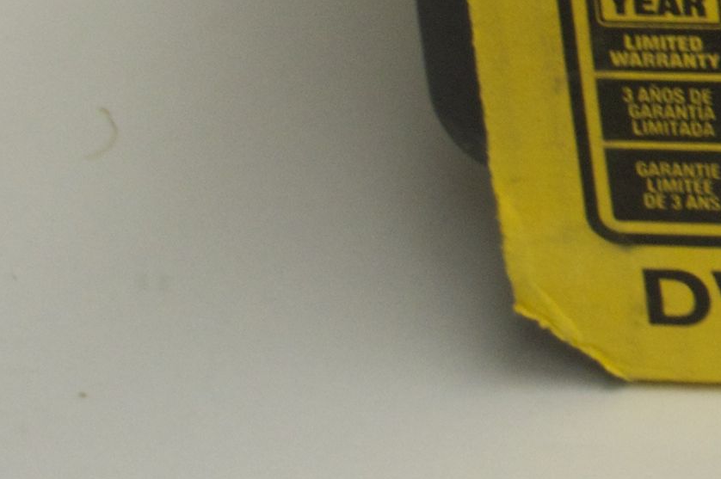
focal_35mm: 280
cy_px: -565
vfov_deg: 4.8
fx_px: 5602
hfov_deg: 6.9
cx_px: 1802
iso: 400
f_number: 4.5
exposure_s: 1/80
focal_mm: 26
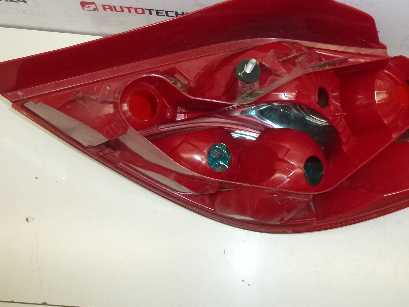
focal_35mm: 36
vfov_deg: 39.4
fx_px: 425
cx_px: 277
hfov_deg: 50.3
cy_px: 117
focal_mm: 4.3
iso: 400
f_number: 3.3
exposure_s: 1/250
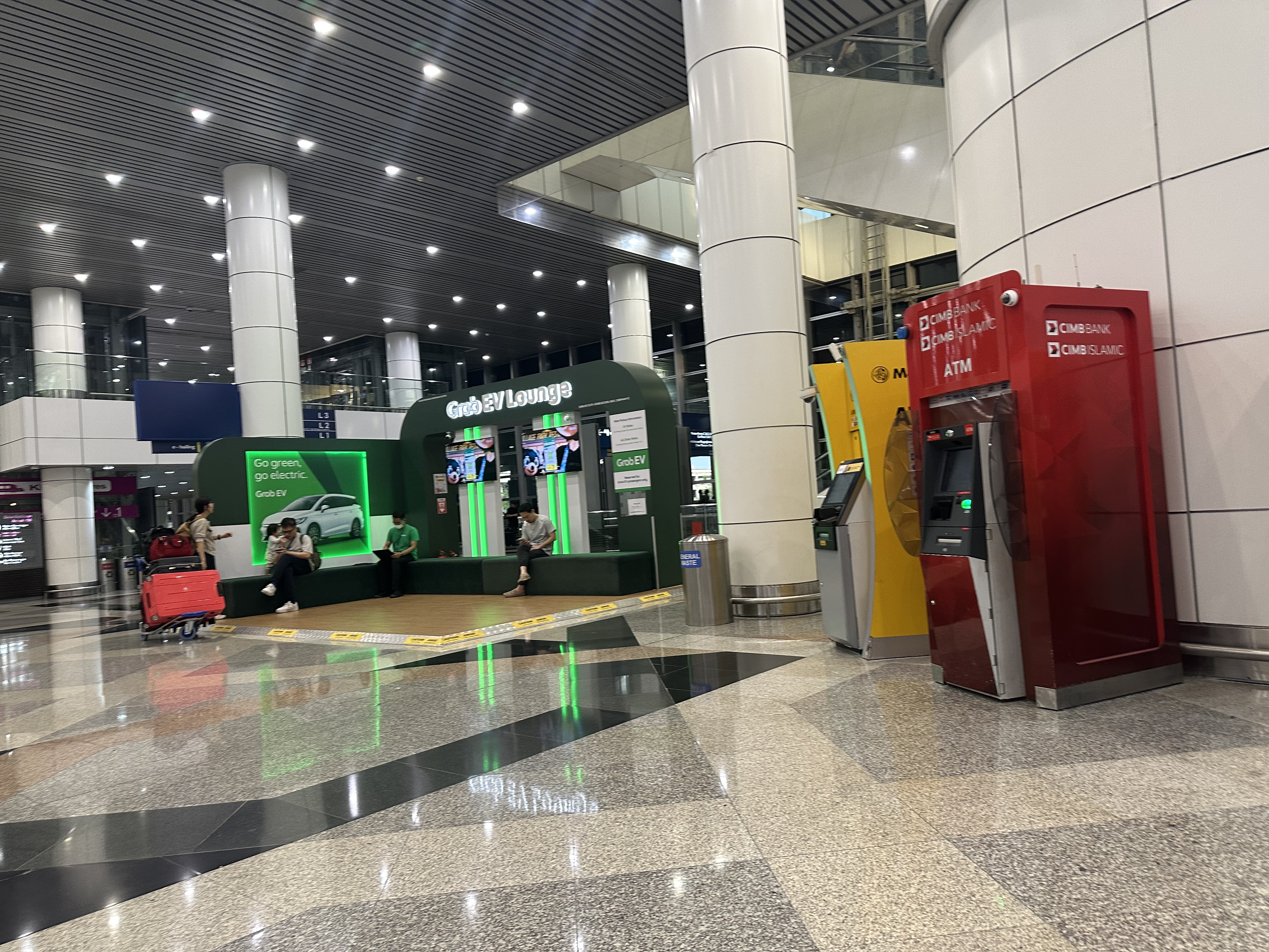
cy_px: 476
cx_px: 634
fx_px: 880
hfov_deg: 71.6
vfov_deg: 56.8
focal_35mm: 24
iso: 200
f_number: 1.78
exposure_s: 1/100
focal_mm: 6.86
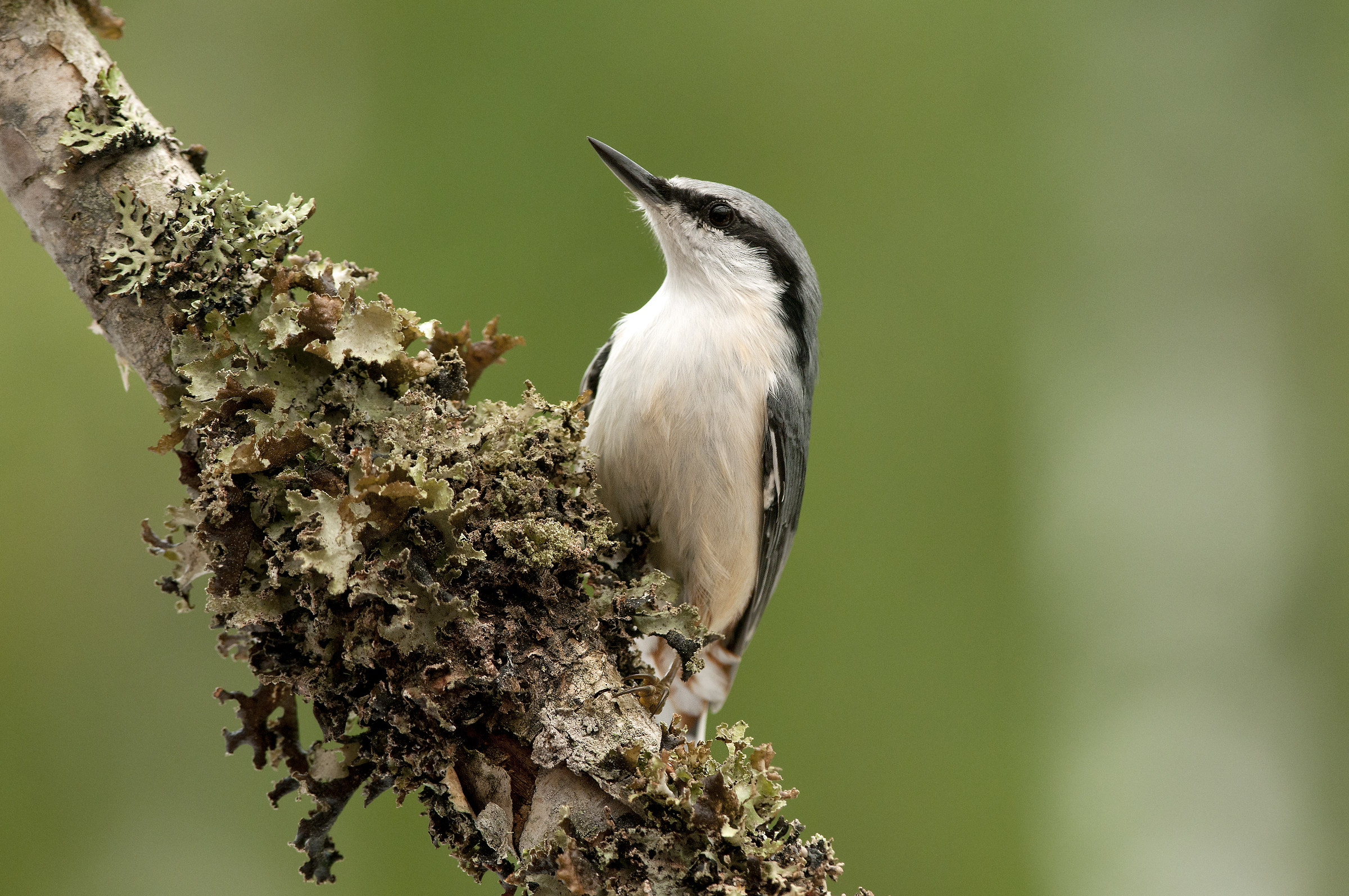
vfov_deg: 3.0
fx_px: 16842
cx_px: 674
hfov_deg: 4.6
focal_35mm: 450
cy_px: 448
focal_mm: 300
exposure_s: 1/250
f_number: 7.1
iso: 400
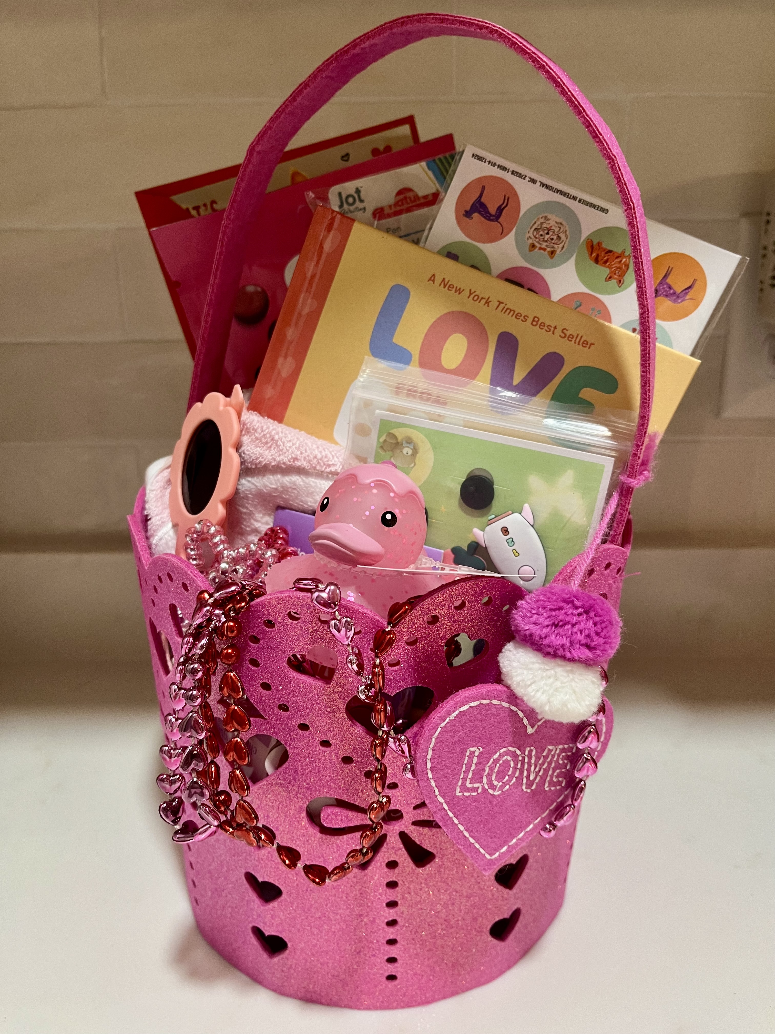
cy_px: 517
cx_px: 388
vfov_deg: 67.3
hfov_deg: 53.1
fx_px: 776
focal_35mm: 26
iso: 160
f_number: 1.6
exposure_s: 1/60
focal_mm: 5.1
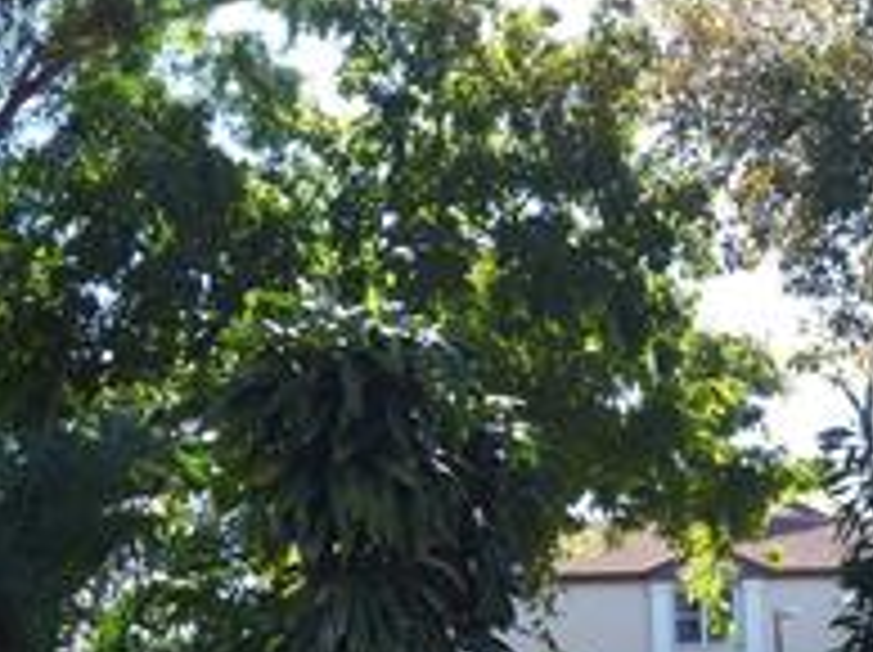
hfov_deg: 28.7
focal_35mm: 62
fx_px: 1562
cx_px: 932
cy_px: 328
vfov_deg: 23.6
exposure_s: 1/320
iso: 100
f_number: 3.2
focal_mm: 3.58
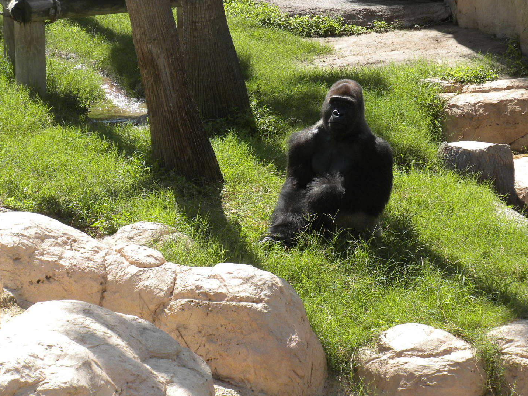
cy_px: 184
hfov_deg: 14.8
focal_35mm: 133
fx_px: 2029
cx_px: 293
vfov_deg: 11.1
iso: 64
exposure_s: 1/240
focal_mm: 21
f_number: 5.1
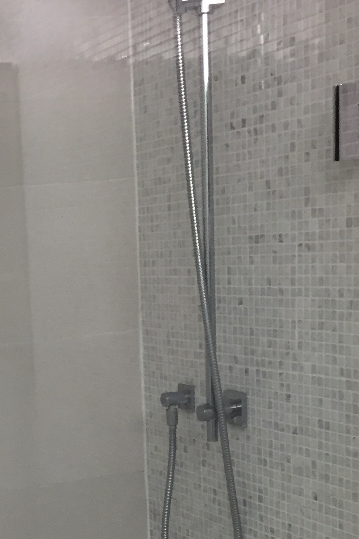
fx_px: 1092
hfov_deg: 17.9
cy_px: 496
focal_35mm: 73
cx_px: -54
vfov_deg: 26.7
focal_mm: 4.15
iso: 50
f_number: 2.2
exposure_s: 1/30
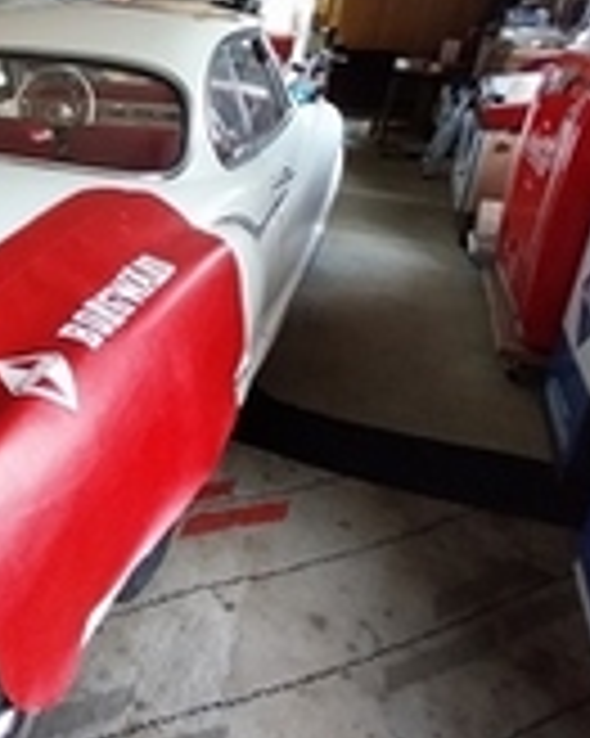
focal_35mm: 29
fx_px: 634
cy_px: 277
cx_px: -16
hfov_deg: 42.3
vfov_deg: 59.7
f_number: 2.2
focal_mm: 1.13
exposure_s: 1/50.1
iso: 200
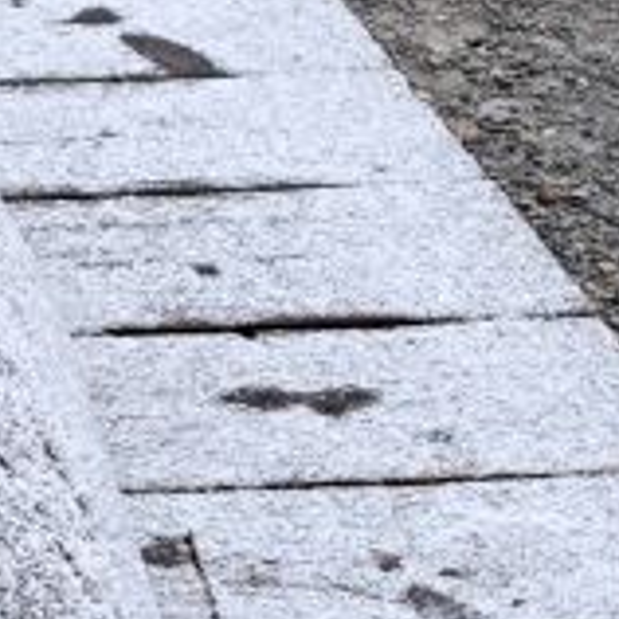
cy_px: 437
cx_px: -901
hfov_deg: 10.4
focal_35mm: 143
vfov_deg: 12.2
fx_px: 2893
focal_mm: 5.23
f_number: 1.8
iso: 80
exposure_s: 1/50
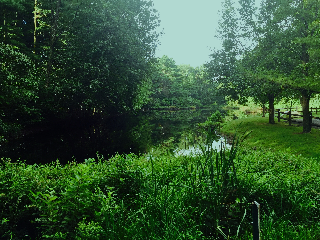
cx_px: 158
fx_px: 277
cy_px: 117
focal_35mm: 30
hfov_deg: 60.0
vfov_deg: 46.8
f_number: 2.2
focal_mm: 4.15
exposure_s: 1/126
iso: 32
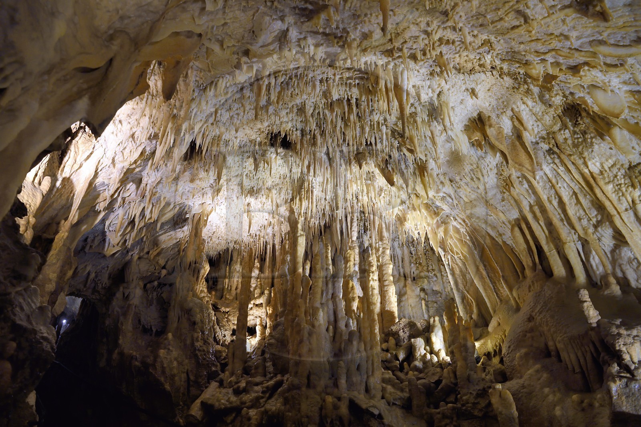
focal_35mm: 24
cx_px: 320
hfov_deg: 73.8
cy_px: 214
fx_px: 427
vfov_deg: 53.1
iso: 1600
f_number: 6.3
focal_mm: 24
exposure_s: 1/40
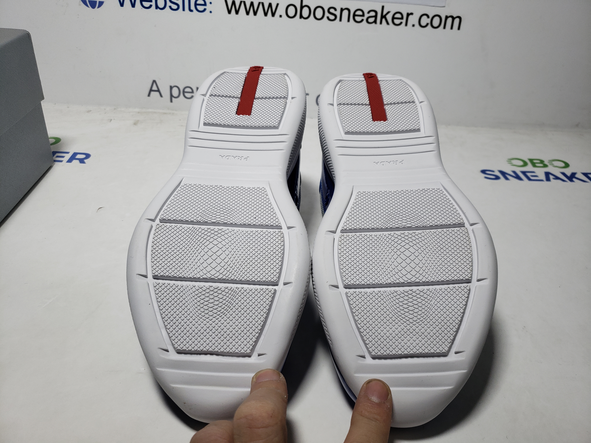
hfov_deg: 67.3
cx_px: 296
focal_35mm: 26
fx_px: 444
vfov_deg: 53.1
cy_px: 222
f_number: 1.5
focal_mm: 4.3
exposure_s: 1/579
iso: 50
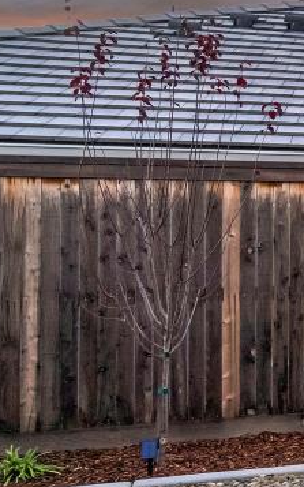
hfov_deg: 11.4
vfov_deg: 26.8
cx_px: 870
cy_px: 237
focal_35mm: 77
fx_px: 1021
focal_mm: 12
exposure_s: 1/6
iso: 400
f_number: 9
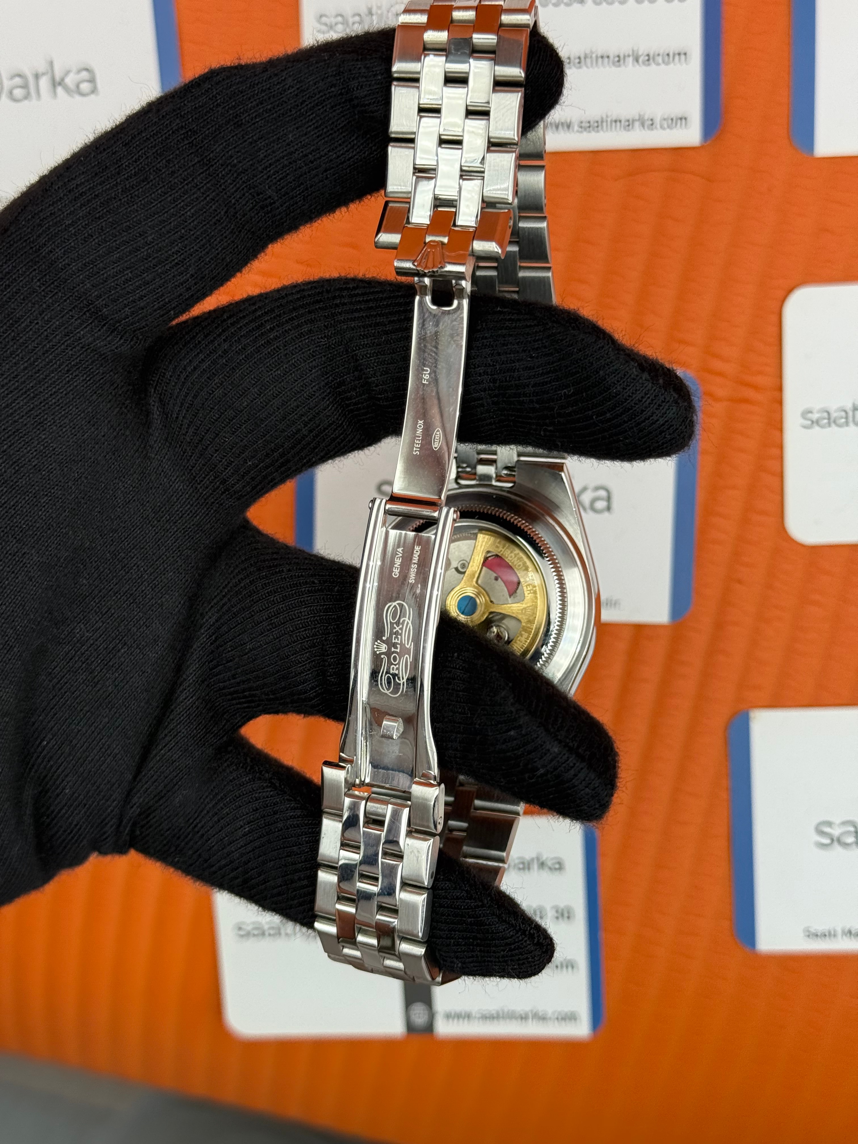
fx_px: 1586
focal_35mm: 48
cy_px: 572
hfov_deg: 30.3
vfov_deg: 39.7
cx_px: 429
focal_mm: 6.76
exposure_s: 1/561
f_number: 1.78
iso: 100
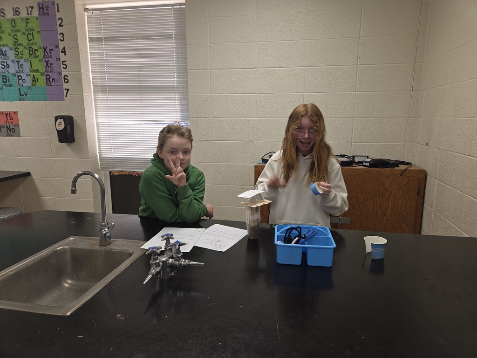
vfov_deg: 58.9
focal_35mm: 23
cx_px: 238
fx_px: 317
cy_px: 179
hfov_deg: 73.9
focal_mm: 5.4
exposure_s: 1/60
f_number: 1.8
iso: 64
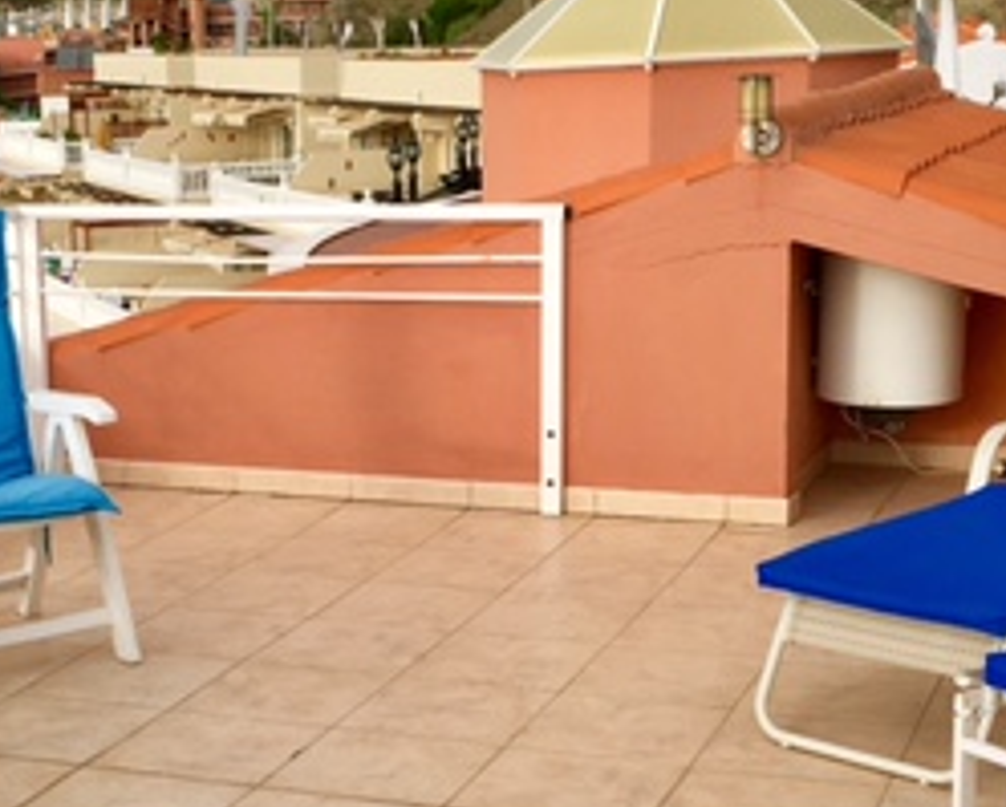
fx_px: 2176
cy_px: 543
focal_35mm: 73
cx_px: 357
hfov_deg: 25.9
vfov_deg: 20.9
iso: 25
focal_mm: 4.15
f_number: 2.2
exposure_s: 1/1131
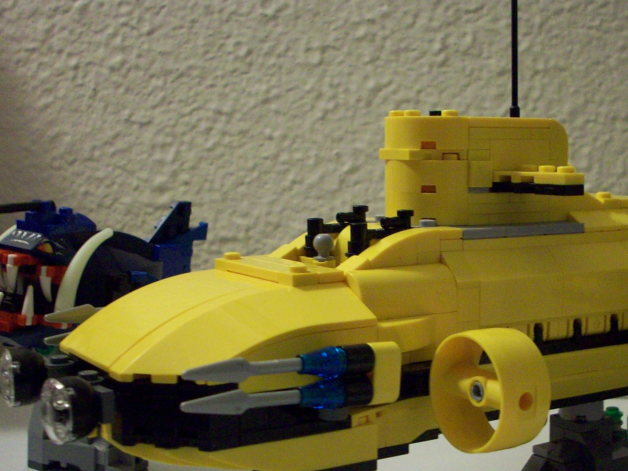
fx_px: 1088
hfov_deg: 32.1
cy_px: 346
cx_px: 375
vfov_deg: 24.2
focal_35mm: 60
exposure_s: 1/8
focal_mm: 6.2
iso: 200
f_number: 2.8
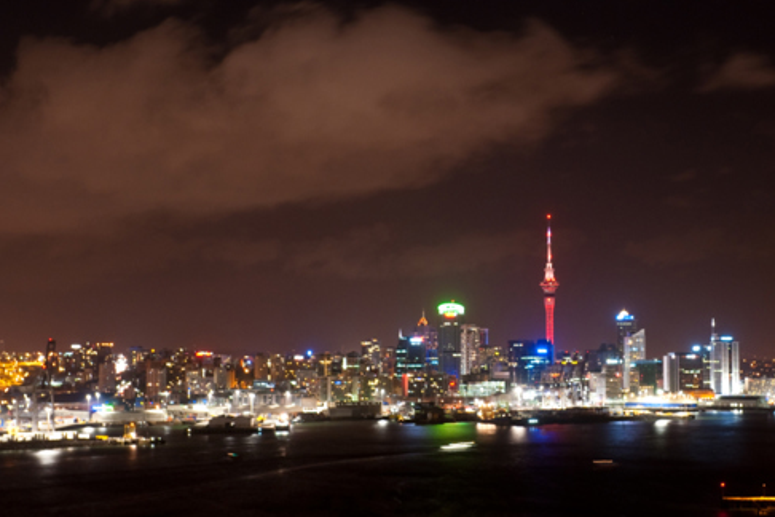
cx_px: 528
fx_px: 2110
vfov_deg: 14.0
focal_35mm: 98
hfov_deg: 20.7
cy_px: 223
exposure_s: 6
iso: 400
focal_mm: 70
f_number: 8
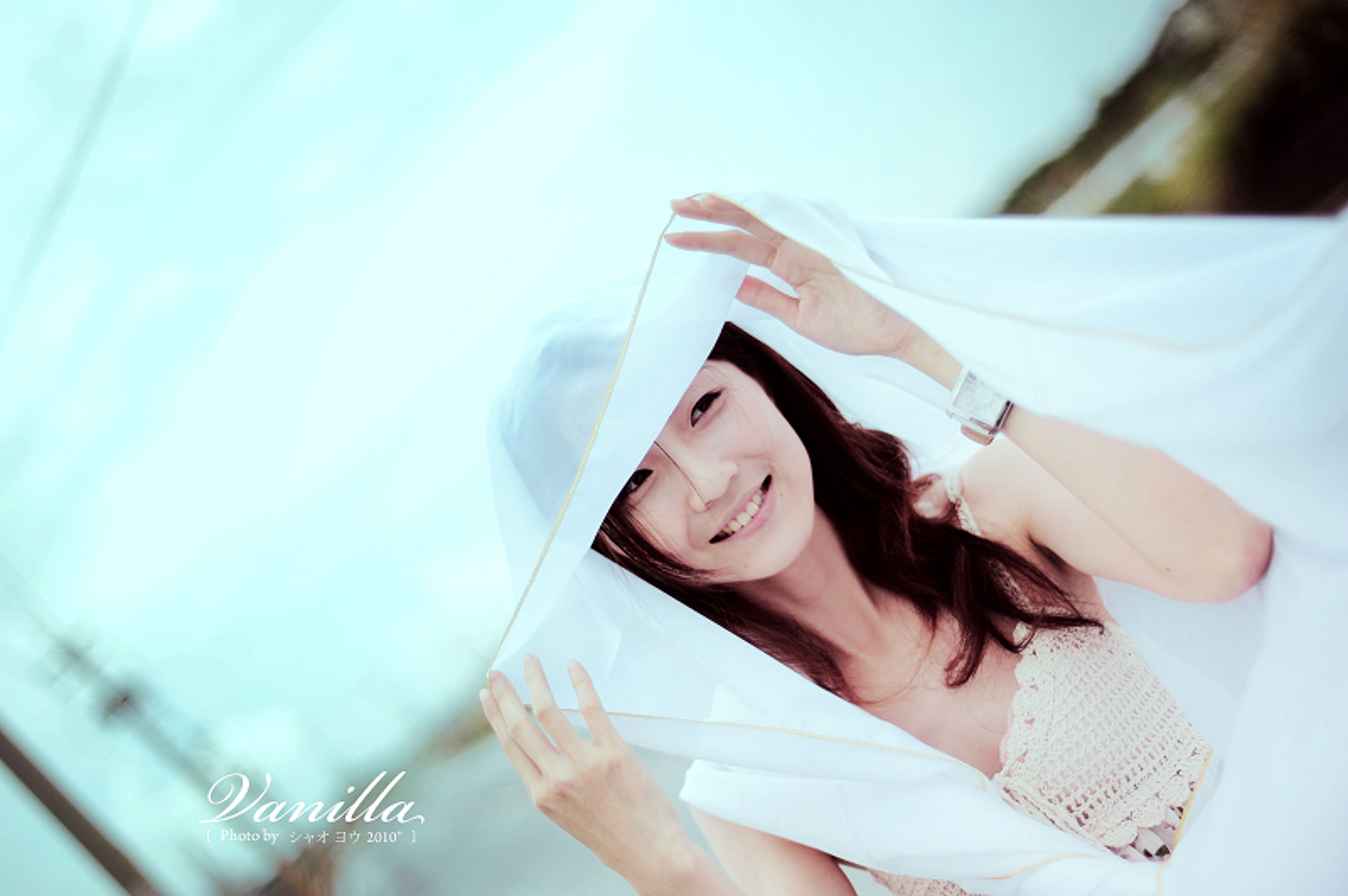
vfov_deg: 26.9
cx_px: 674
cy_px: 448
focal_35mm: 50
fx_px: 1871
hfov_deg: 39.6
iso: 200
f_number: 1.8
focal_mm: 50
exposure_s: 1/800
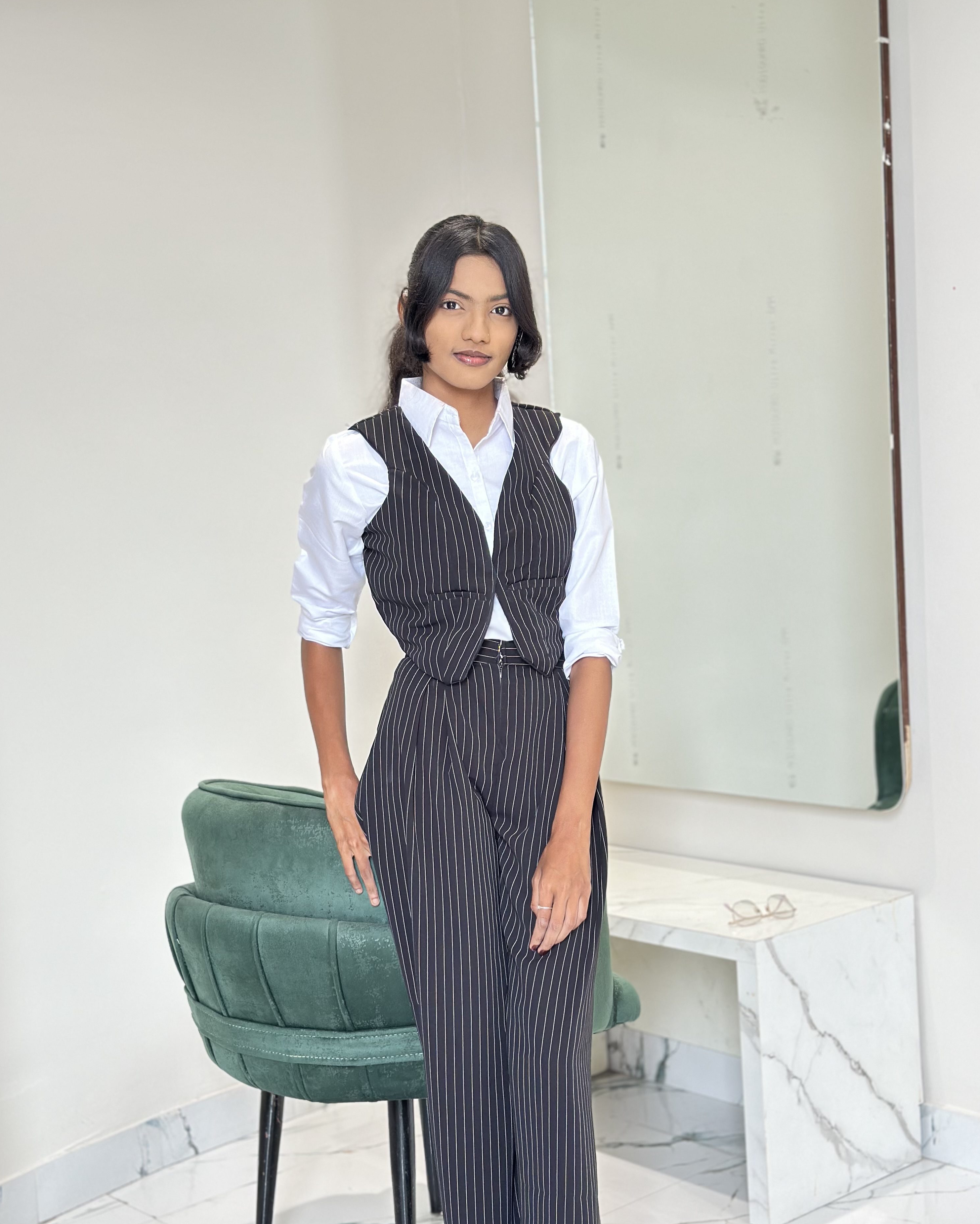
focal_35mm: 51
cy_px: 657
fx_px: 1849
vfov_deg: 36.6
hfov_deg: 29.7
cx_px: 493
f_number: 1.78
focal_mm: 6.86
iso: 80
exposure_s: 1/50
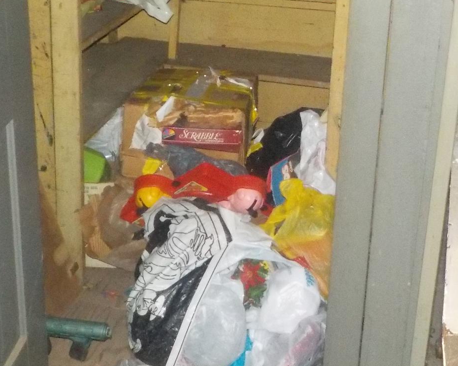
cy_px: 147
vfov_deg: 23.4
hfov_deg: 29.1
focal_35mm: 65
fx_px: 881
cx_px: 251
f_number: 3.3
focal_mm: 4.1
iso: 800
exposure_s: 1/4
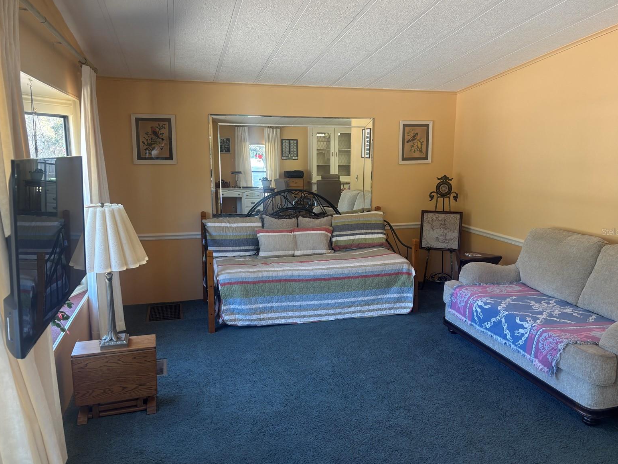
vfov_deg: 51.4
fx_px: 482
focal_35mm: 27
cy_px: 232
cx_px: 319
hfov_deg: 65.3
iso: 80
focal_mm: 5.96
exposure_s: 1/60
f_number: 1.6
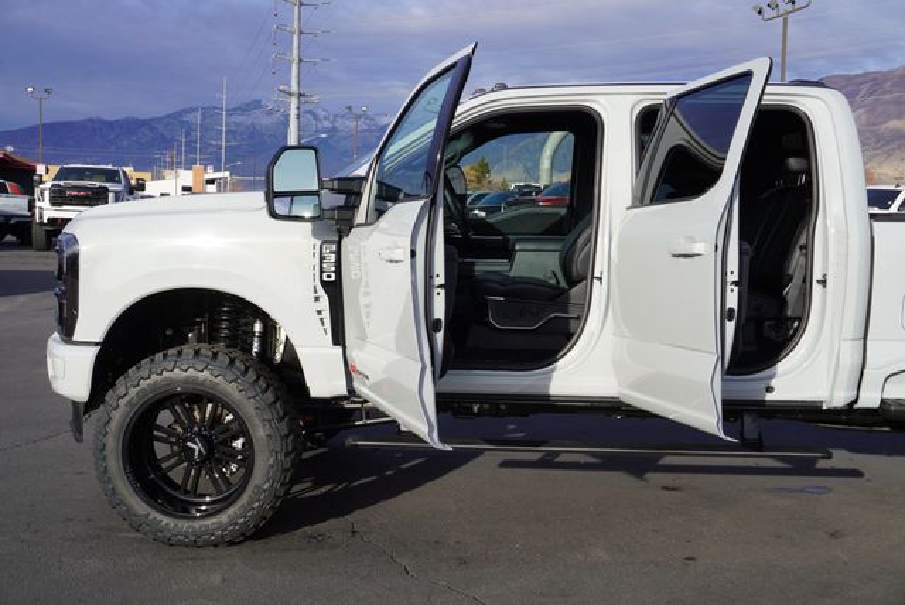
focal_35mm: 40
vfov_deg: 33.1
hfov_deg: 47.9
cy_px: 302
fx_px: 1019
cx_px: 452
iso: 100
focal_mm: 27
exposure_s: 1/125
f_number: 10
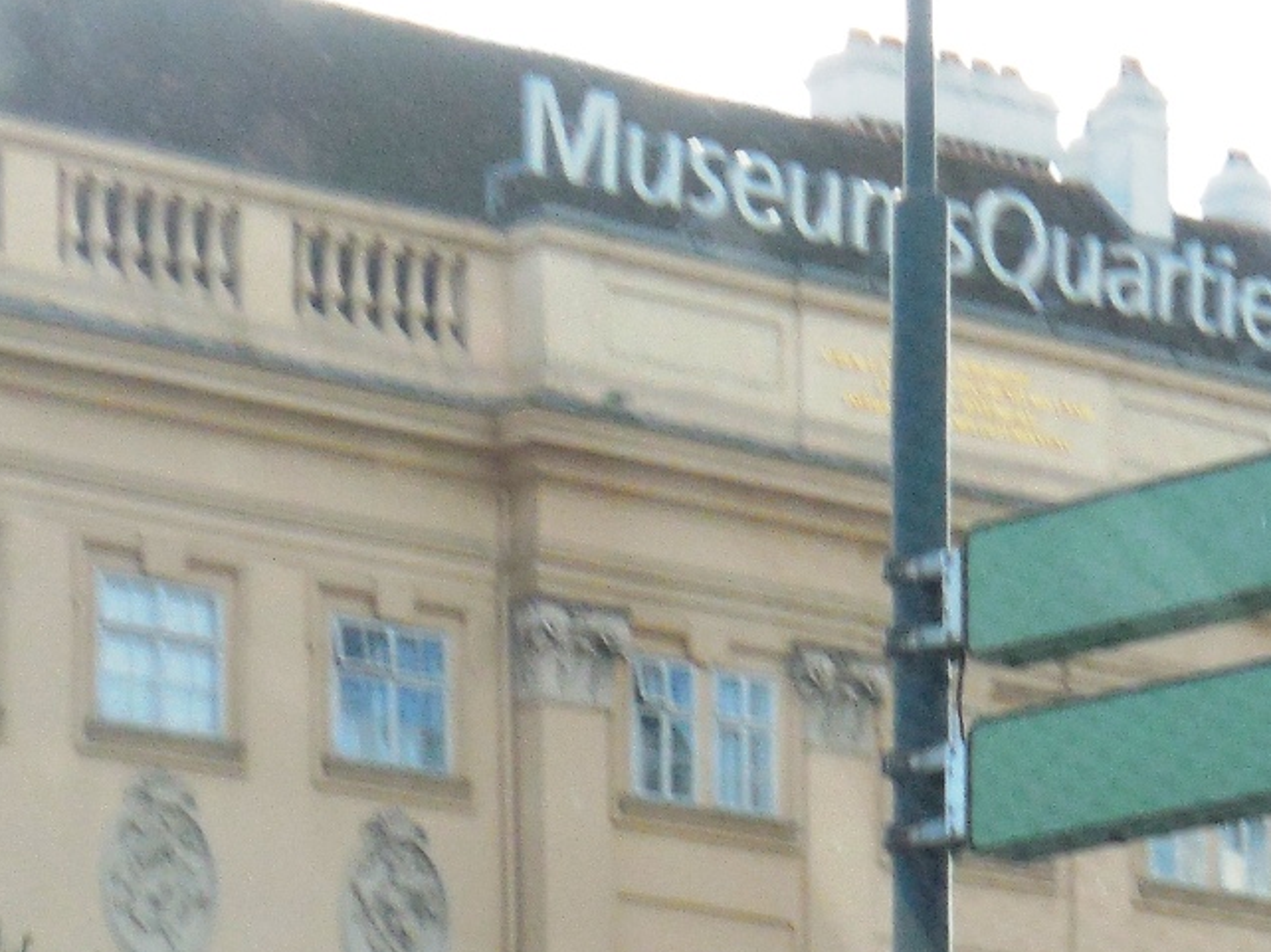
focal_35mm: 190
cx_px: 1460
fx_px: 6974
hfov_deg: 10.3
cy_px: 1180
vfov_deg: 7.7
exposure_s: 1/250
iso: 250
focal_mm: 11.3
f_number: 5.6
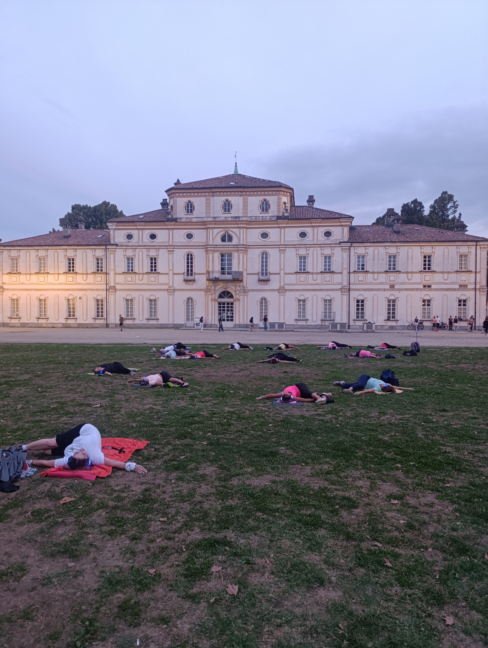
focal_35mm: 23
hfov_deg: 59.0
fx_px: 431
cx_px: 244
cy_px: 324
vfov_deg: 73.8
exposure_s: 1/33.3
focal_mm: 6.14
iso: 1250
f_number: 1.6
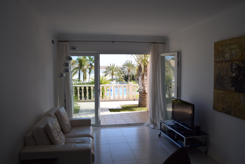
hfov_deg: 67.4
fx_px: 184
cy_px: 82
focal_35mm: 27
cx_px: 122
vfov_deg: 47.9
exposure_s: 1/250
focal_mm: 18
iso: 200
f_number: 8
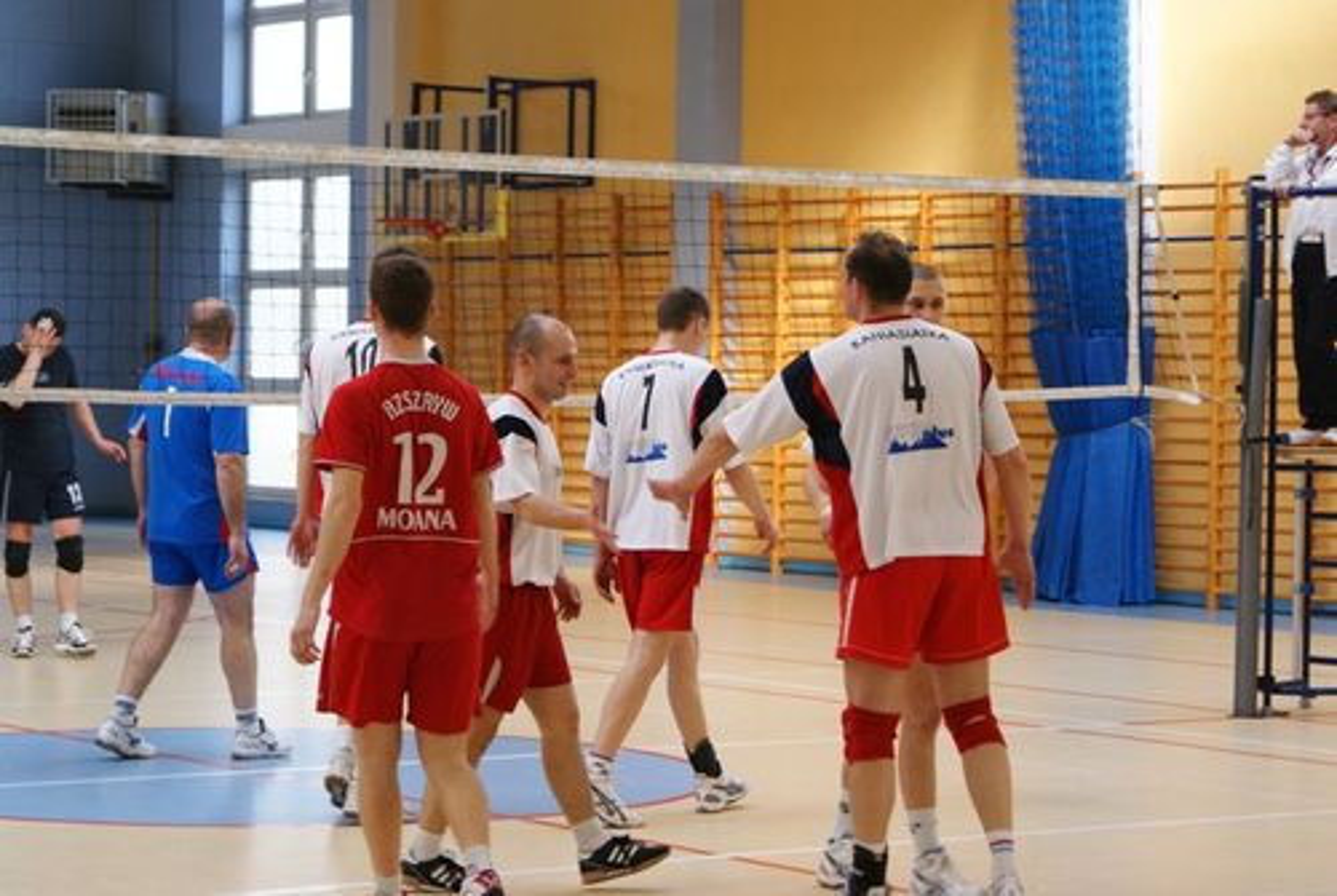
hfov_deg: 19.4
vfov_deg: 13.1
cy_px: 448
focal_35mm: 105
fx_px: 3905
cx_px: 668
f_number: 5.6
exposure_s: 1/125
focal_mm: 70
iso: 400
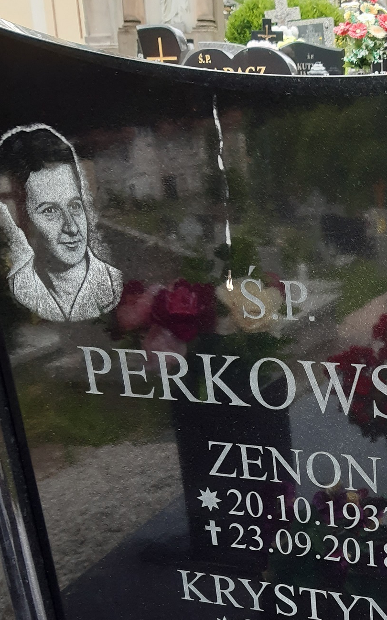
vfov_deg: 39.5
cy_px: 493
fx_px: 827
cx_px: 358
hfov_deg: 25.4
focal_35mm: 49
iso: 50
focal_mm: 3.92
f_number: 1.7
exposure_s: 1/100
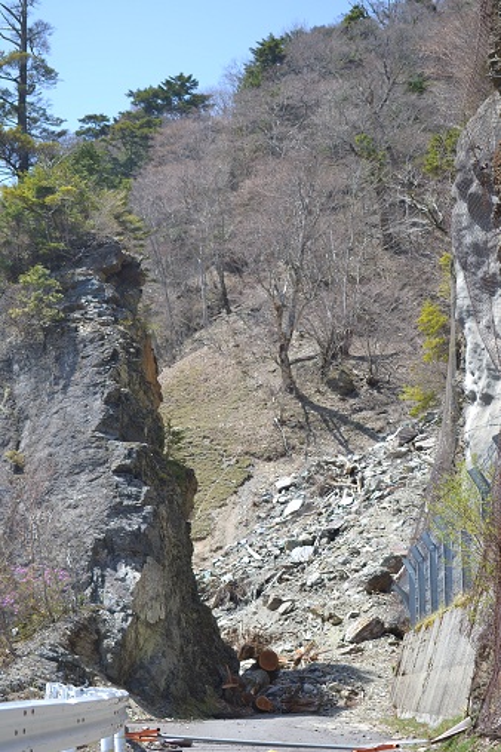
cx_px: 250
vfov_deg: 37.9
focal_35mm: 52
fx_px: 1096
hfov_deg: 25.8
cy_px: 376
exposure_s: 1/800
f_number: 2.8
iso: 100
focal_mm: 35
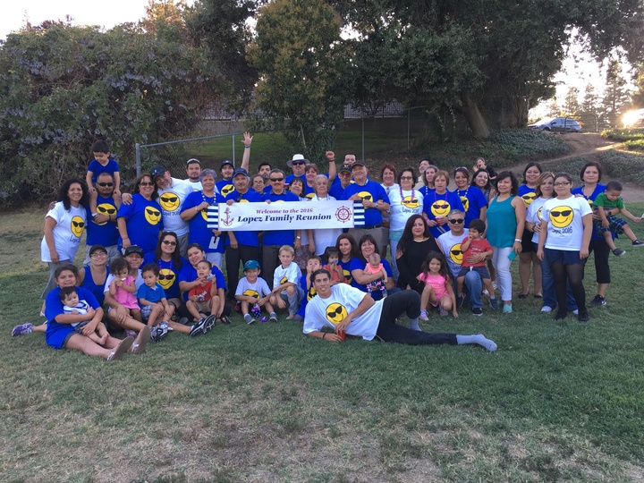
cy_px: 242
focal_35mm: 29
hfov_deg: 61.7
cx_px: 322
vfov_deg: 48.2
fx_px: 540
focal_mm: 4.15
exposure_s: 1/120
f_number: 2.2
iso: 32
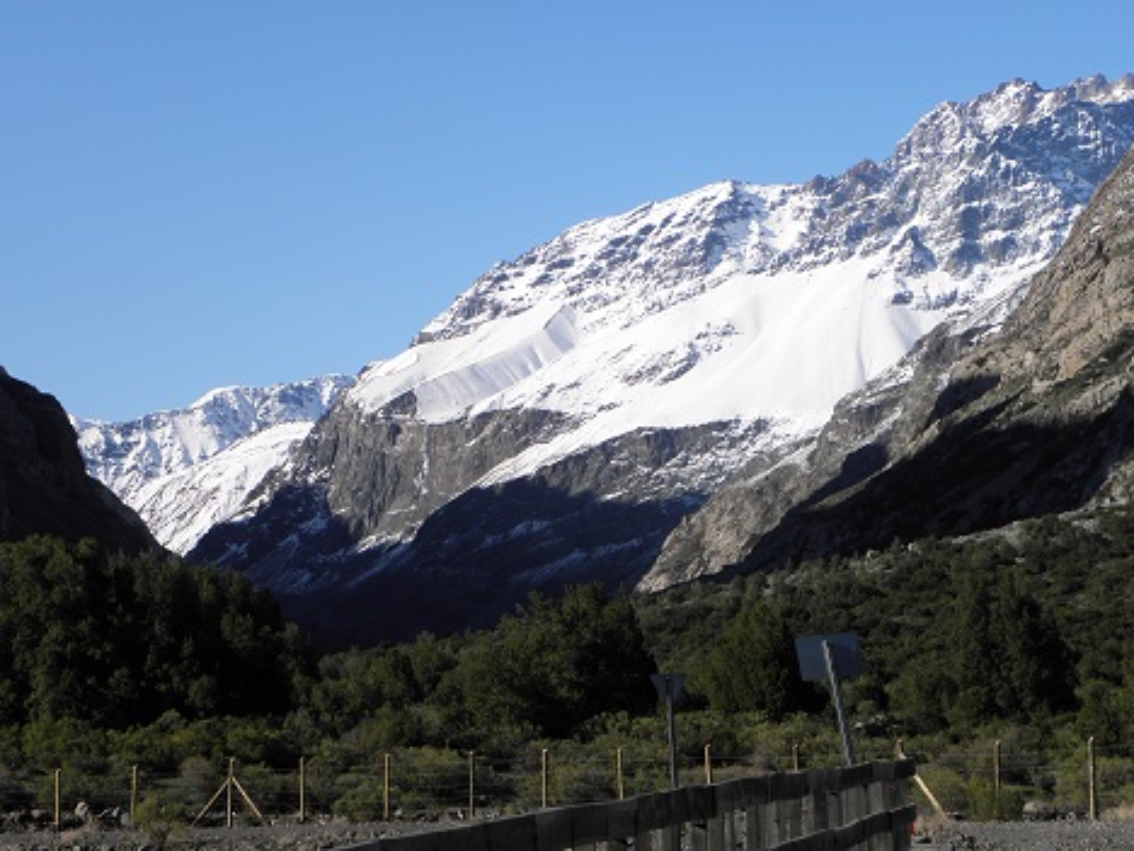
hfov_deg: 19.6
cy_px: 426
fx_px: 3276
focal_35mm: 100
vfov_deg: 14.8
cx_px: 567
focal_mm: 17.81
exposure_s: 1/400
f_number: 5.6
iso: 64
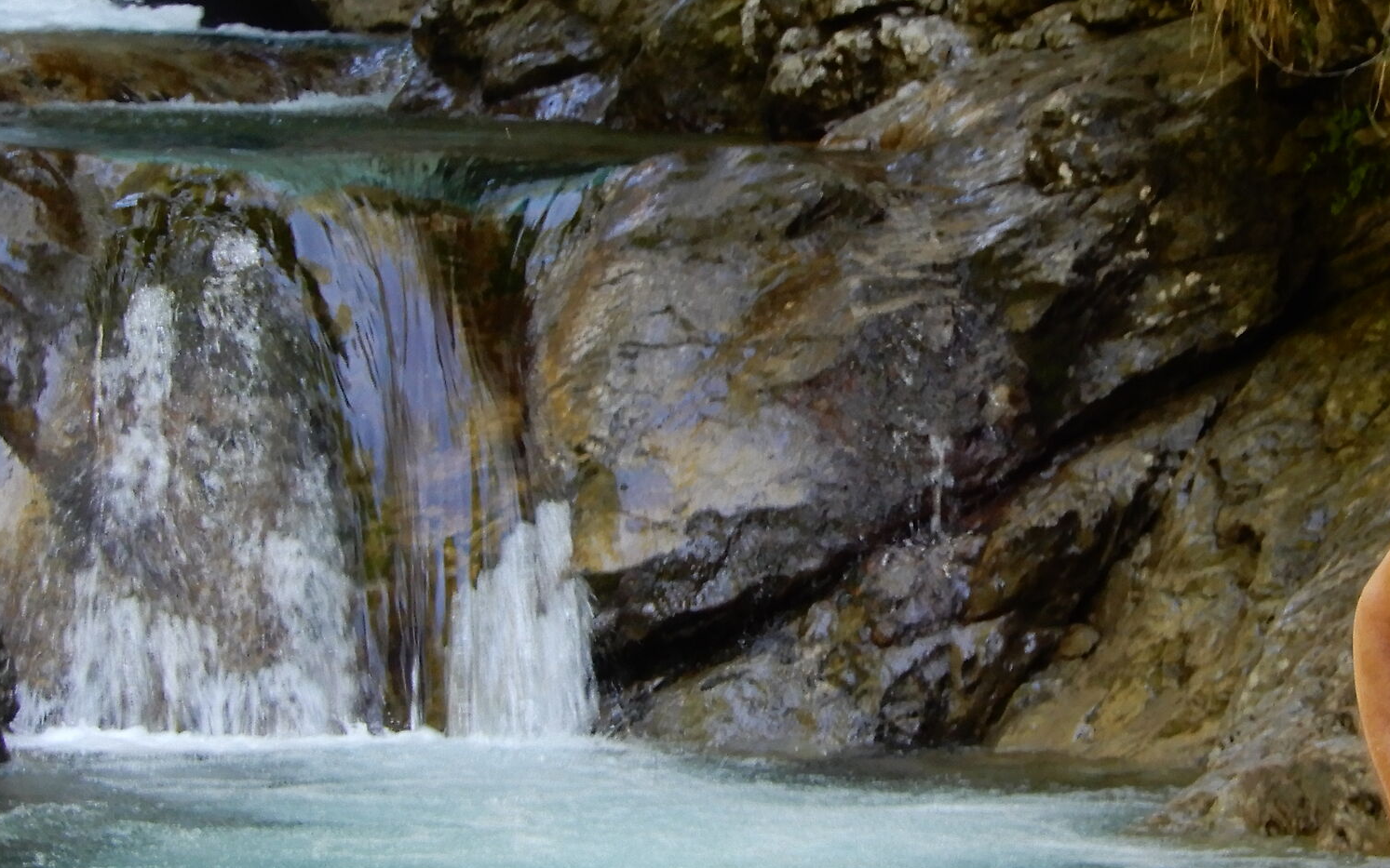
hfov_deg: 9.1
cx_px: 906
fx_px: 8713
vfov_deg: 5.7
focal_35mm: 230
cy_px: 397
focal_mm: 24.1
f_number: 5
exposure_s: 1/60
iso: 220
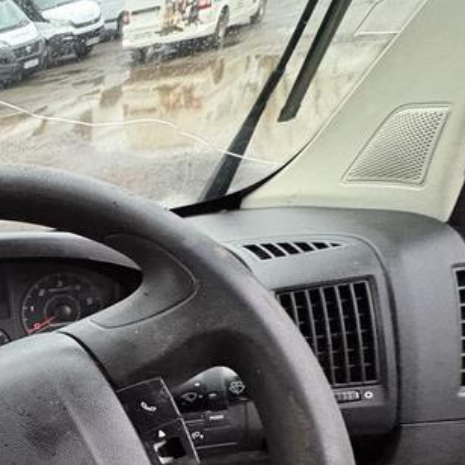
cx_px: -119
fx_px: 547
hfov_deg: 34.6
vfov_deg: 43.6
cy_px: 382
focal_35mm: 36
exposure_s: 1/55
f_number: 2.2
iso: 800
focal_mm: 2.22
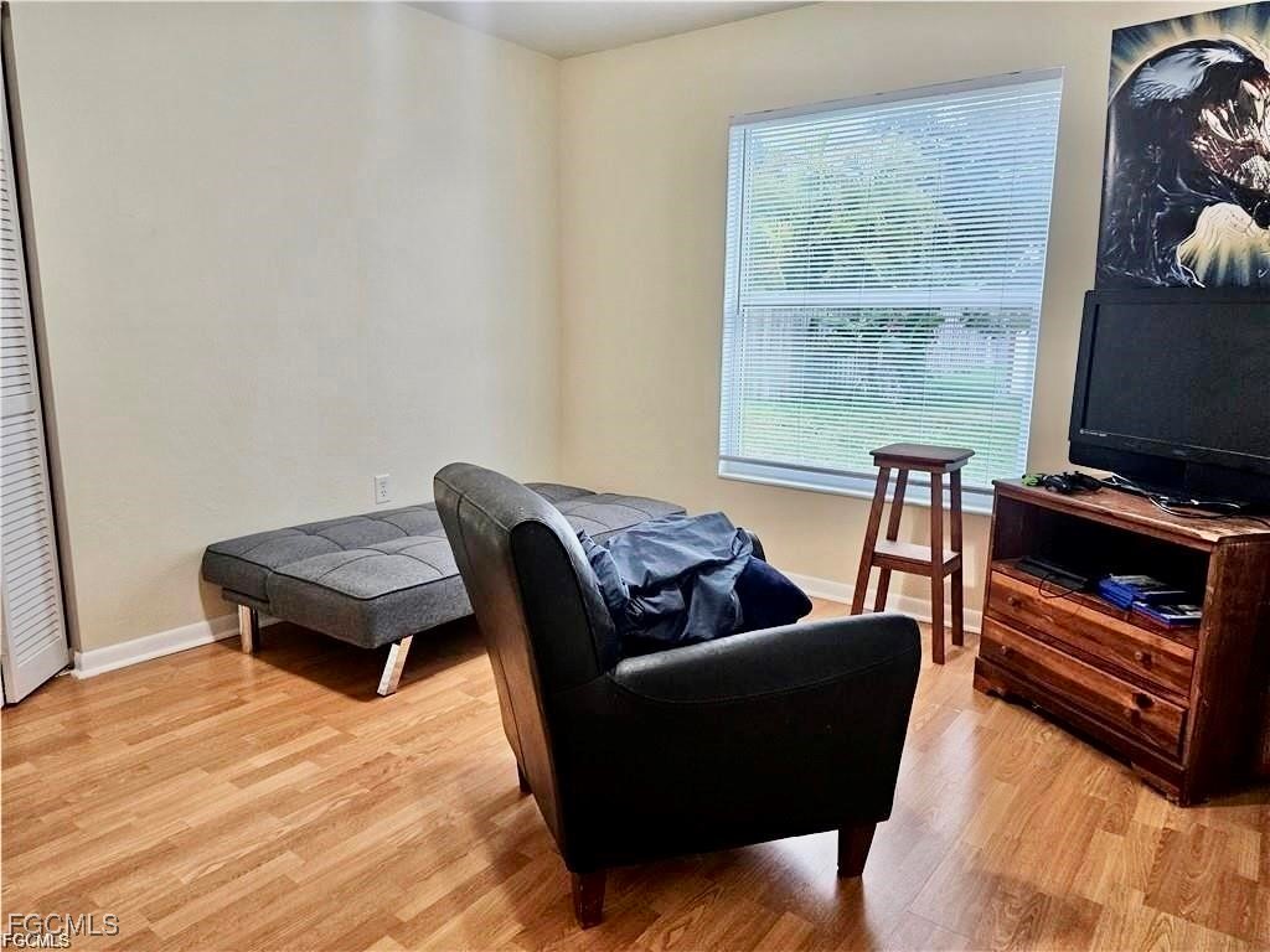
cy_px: 476
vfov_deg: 58.9
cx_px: 635
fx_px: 844
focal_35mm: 23
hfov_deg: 73.9
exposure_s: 1/120
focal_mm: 6.3
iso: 250
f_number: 1.7
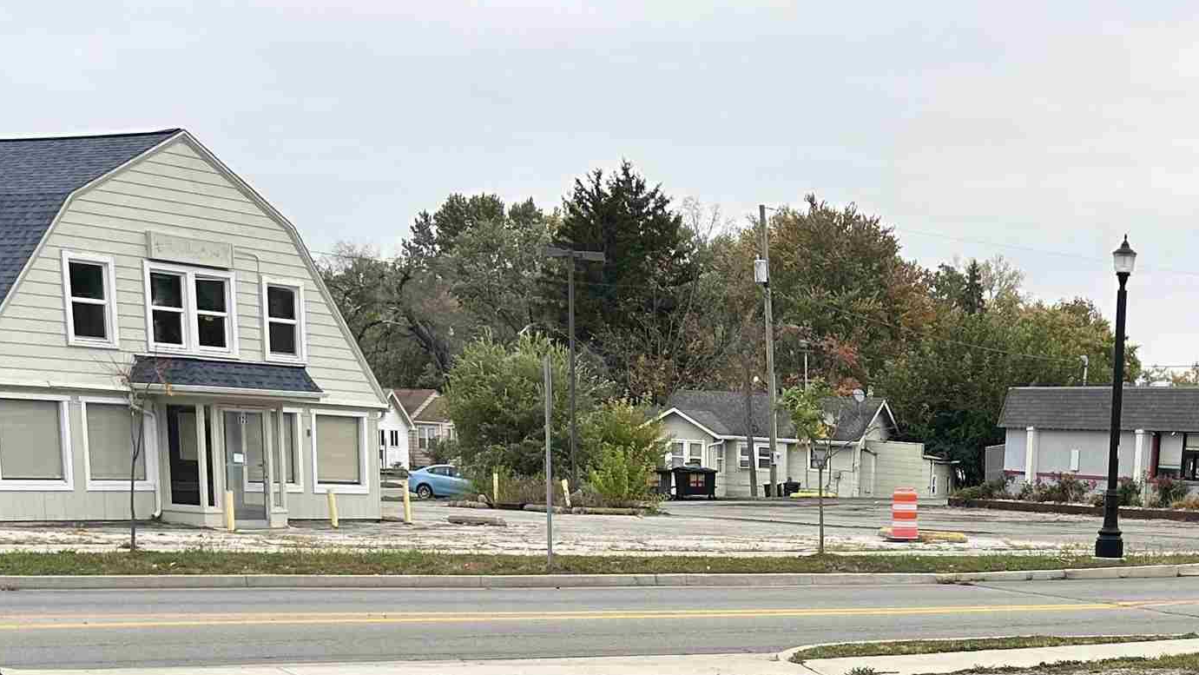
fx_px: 2003
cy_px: 980
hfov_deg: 32.4
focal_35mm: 63
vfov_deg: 17.4
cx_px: 964
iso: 50
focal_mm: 5.7
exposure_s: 1/443
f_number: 1.5
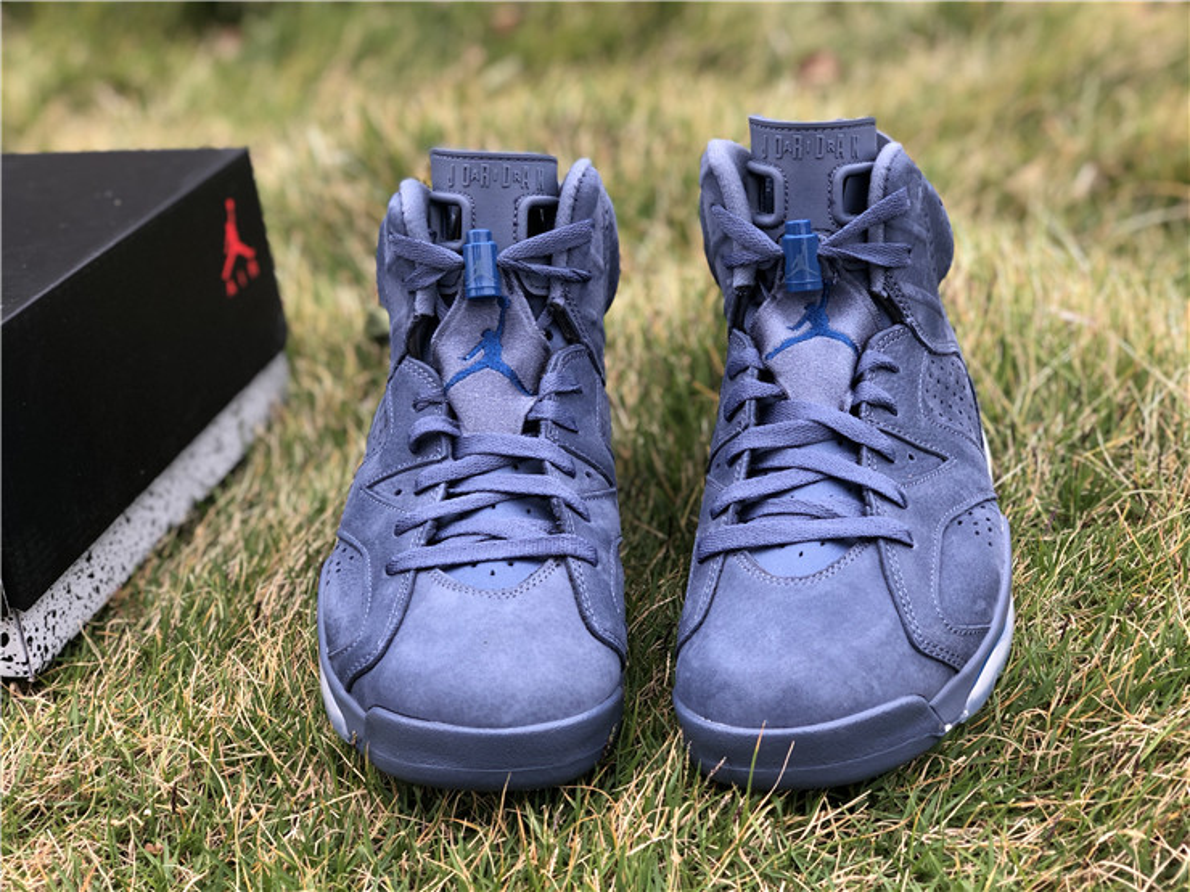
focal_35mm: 52
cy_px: 446
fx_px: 1788
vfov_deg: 28.0
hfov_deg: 36.8
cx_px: 595
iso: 25
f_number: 2.4
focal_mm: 6
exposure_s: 1/100
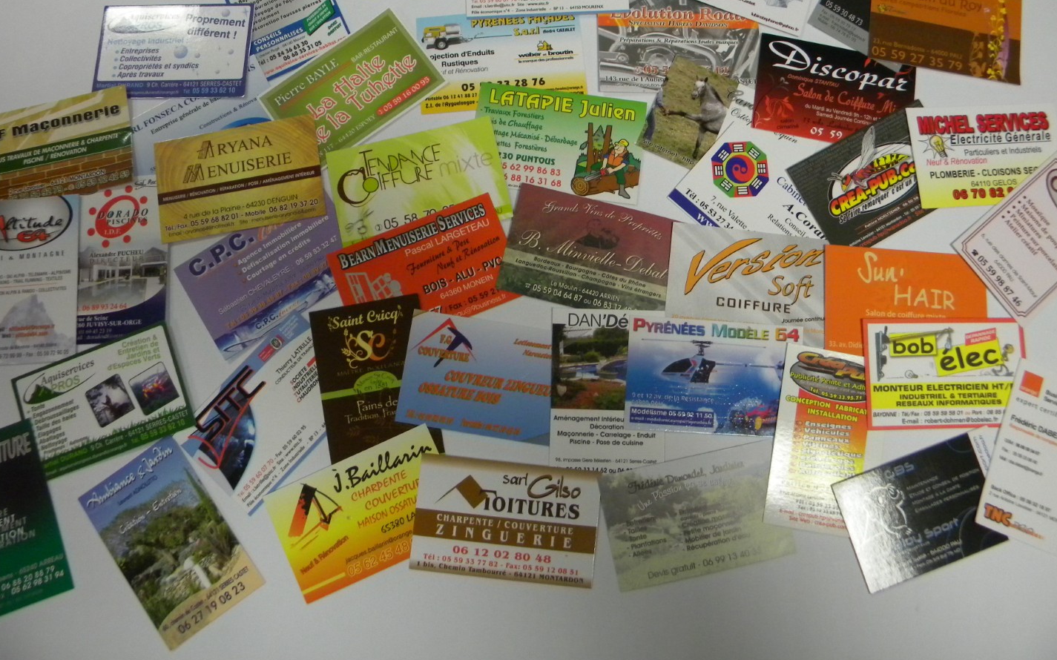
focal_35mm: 30
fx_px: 864
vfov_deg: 41.6
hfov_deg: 62.9
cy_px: 263
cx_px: 528
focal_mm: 5
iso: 400
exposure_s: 1/65.7
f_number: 3.5
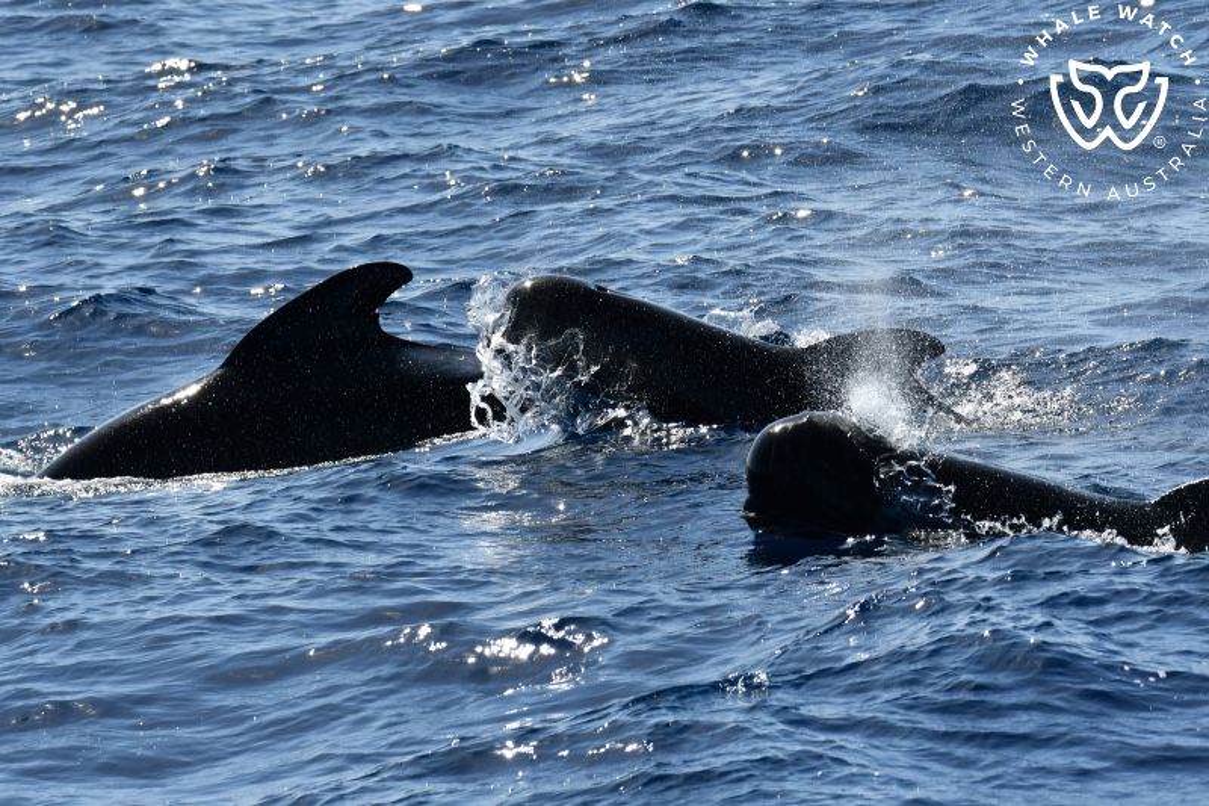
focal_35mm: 405
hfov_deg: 5.1
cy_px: 403
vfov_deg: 3.4
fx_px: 13598
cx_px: 604
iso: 360
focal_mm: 270
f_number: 8
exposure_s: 1/2000
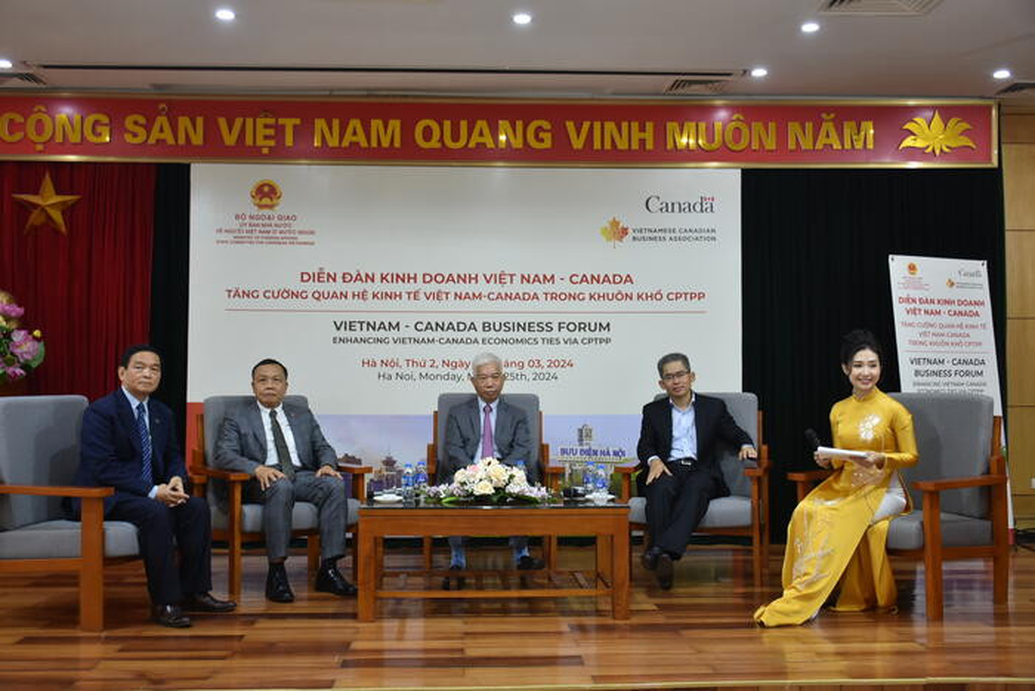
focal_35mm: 39
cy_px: 346
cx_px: 518
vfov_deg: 34.2
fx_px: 1121
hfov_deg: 49.5
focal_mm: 26
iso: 400
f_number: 3.8
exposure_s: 1/40
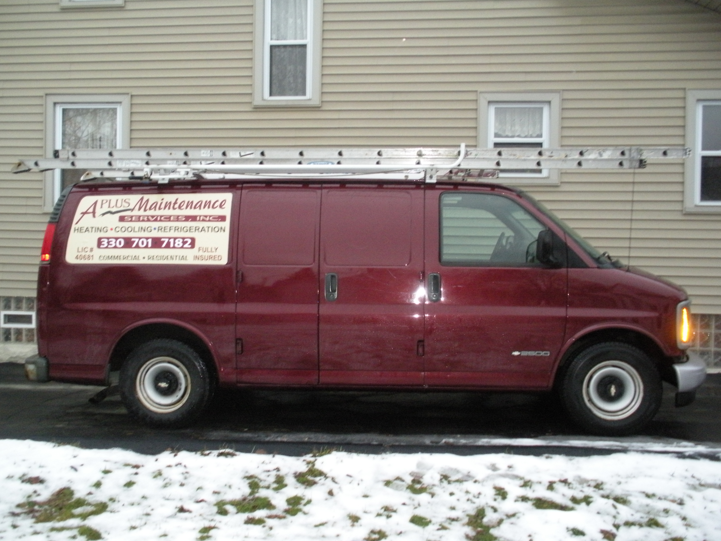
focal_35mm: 36
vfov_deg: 39.7
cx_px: 360
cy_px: 270
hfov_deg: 51.4
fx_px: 750
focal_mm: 6.3
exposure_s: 1/30
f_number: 3.5
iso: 433
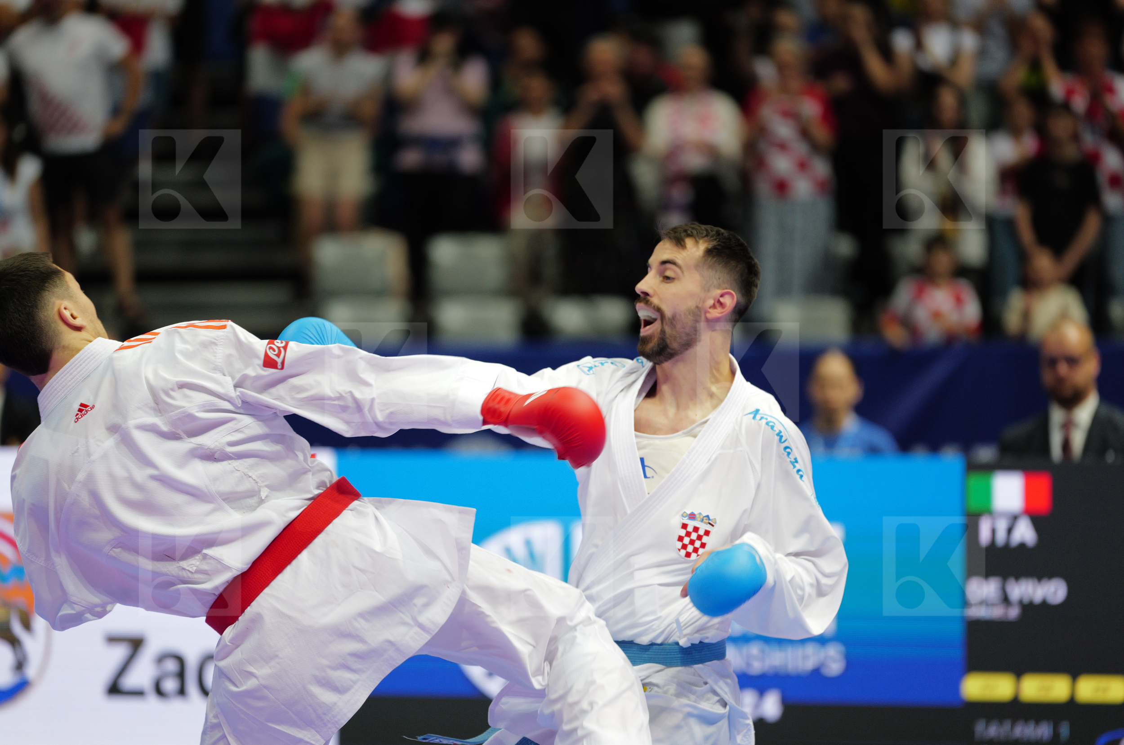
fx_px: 5953
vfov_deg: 7.2
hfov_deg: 10.8
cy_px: 372
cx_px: 562
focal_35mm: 191
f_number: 2.8
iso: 2000
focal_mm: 191
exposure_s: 1/1000
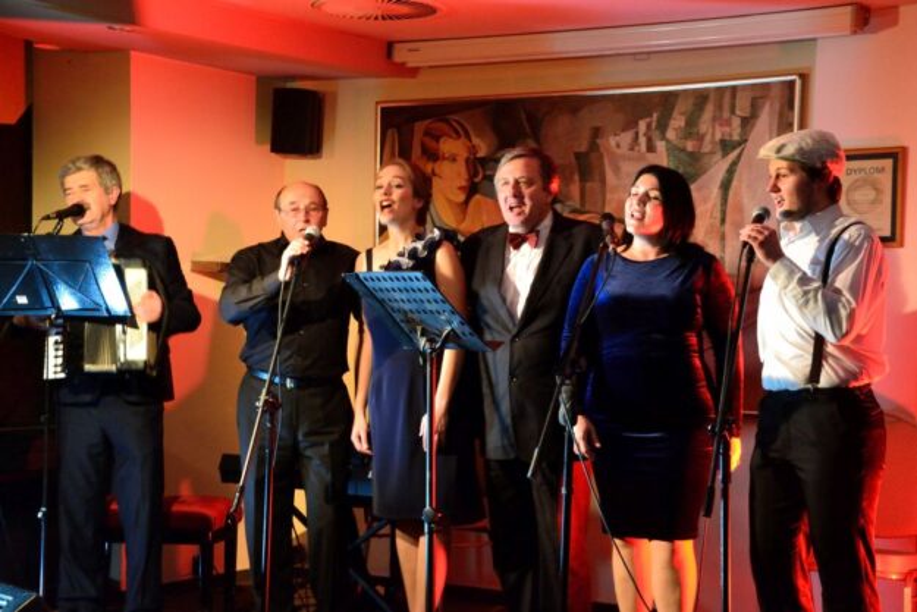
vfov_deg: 19.7
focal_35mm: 69
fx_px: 1758
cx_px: 458
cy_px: 306
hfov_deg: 29.2
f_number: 7.1
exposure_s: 1/20
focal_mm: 46
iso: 3200
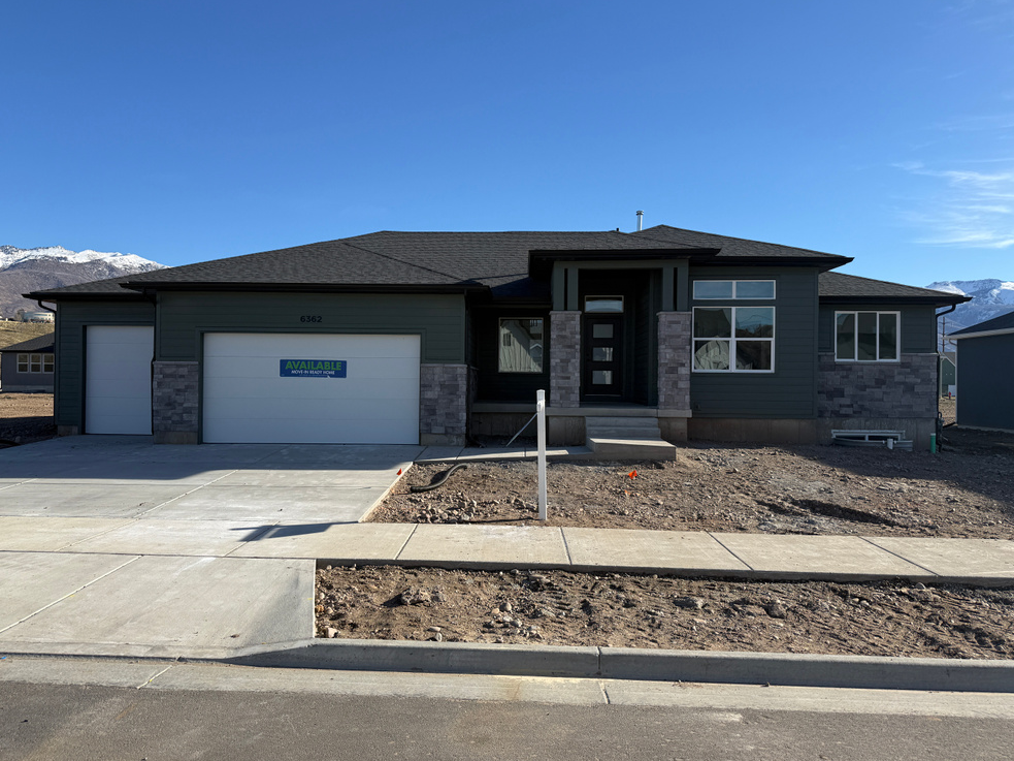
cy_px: 383
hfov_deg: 69.4
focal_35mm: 25
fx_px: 732
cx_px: 487
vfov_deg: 54.9
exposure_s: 1/3953
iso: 80
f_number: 1.78
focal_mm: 6.76
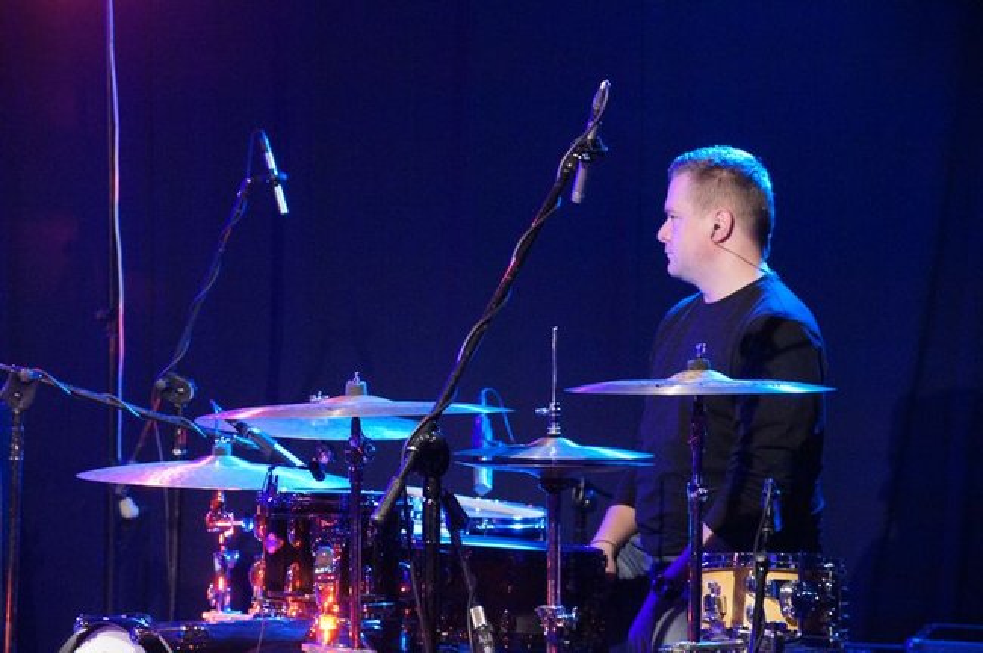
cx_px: 492
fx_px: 2864
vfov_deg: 13.0
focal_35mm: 105
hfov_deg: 19.5
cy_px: 326
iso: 6400
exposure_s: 1/50
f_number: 4
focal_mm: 70
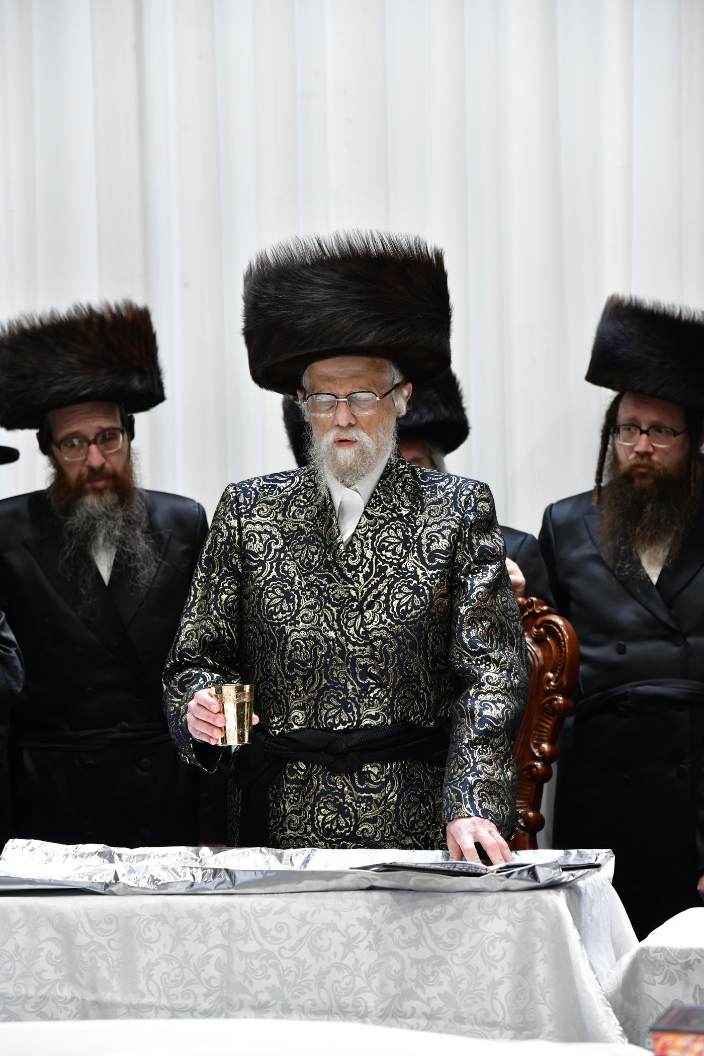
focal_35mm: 120
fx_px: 3520
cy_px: 528
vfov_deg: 17.1
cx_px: 352
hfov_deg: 11.4
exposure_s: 1/100
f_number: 5.6
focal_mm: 120
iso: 2000
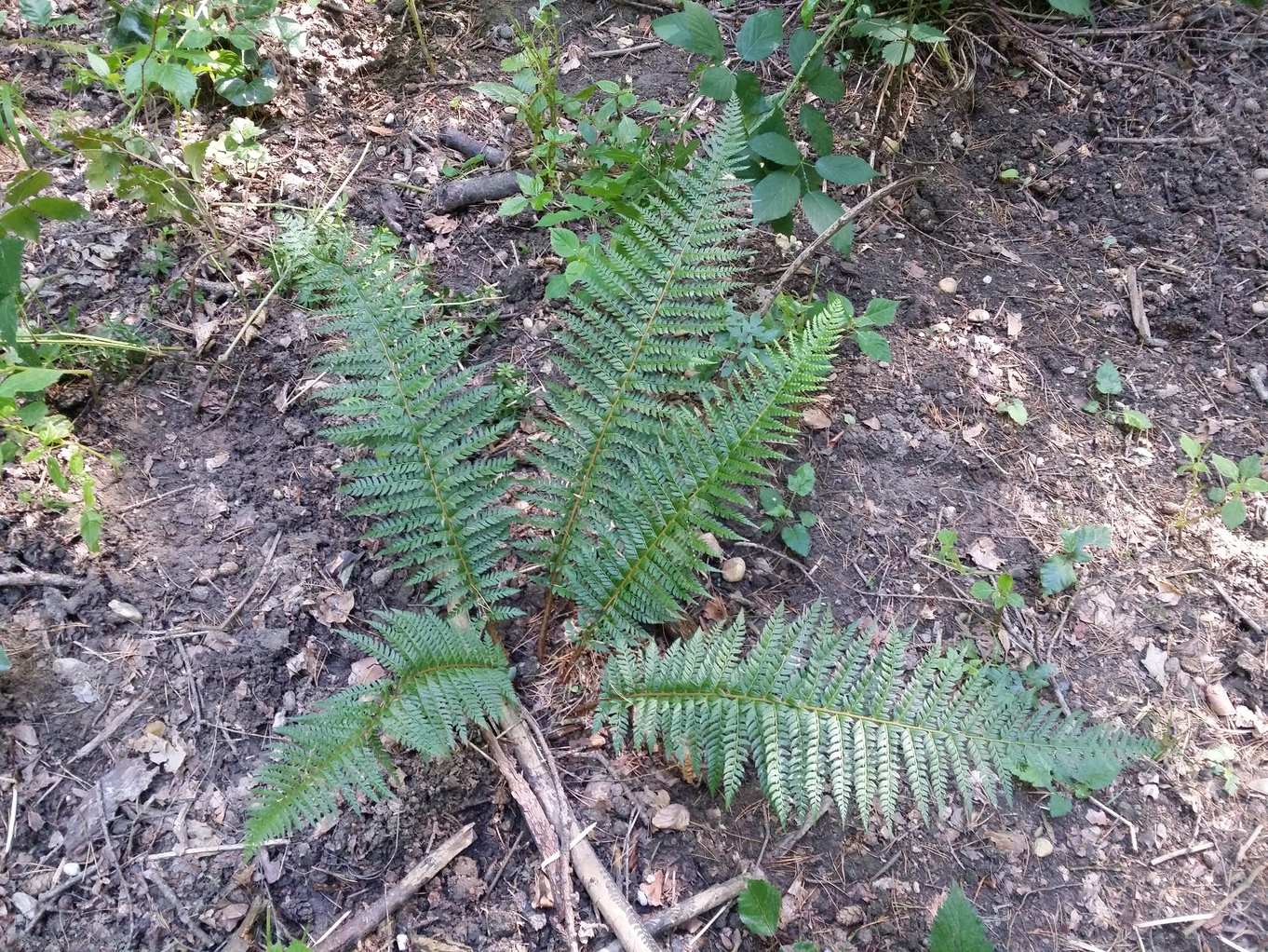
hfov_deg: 58.3
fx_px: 1136
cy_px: 476
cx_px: 634
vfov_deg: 45.5
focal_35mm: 31
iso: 200
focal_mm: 4.13
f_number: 2.2
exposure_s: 1/33
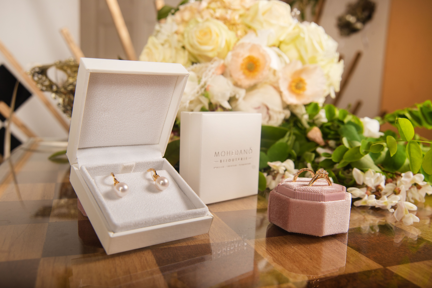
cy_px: 144
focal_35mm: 35
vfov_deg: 37.9
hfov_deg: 54.4
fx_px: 420
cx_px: 216
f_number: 8
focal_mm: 35
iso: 100
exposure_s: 1/200
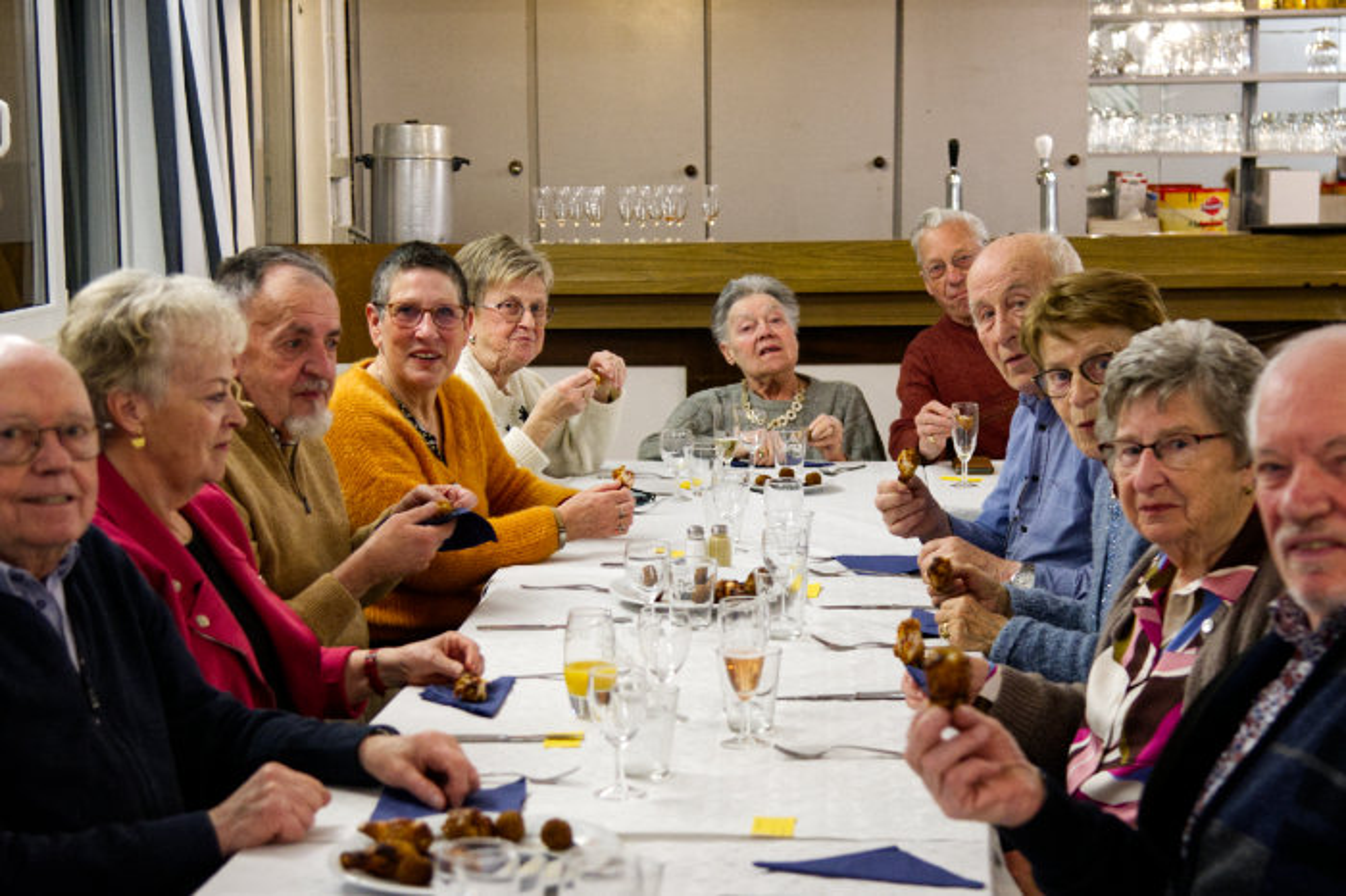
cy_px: 448
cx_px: 673
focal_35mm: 69
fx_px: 2578
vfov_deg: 19.7
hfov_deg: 29.3
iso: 2800
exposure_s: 1/80
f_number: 4
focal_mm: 46
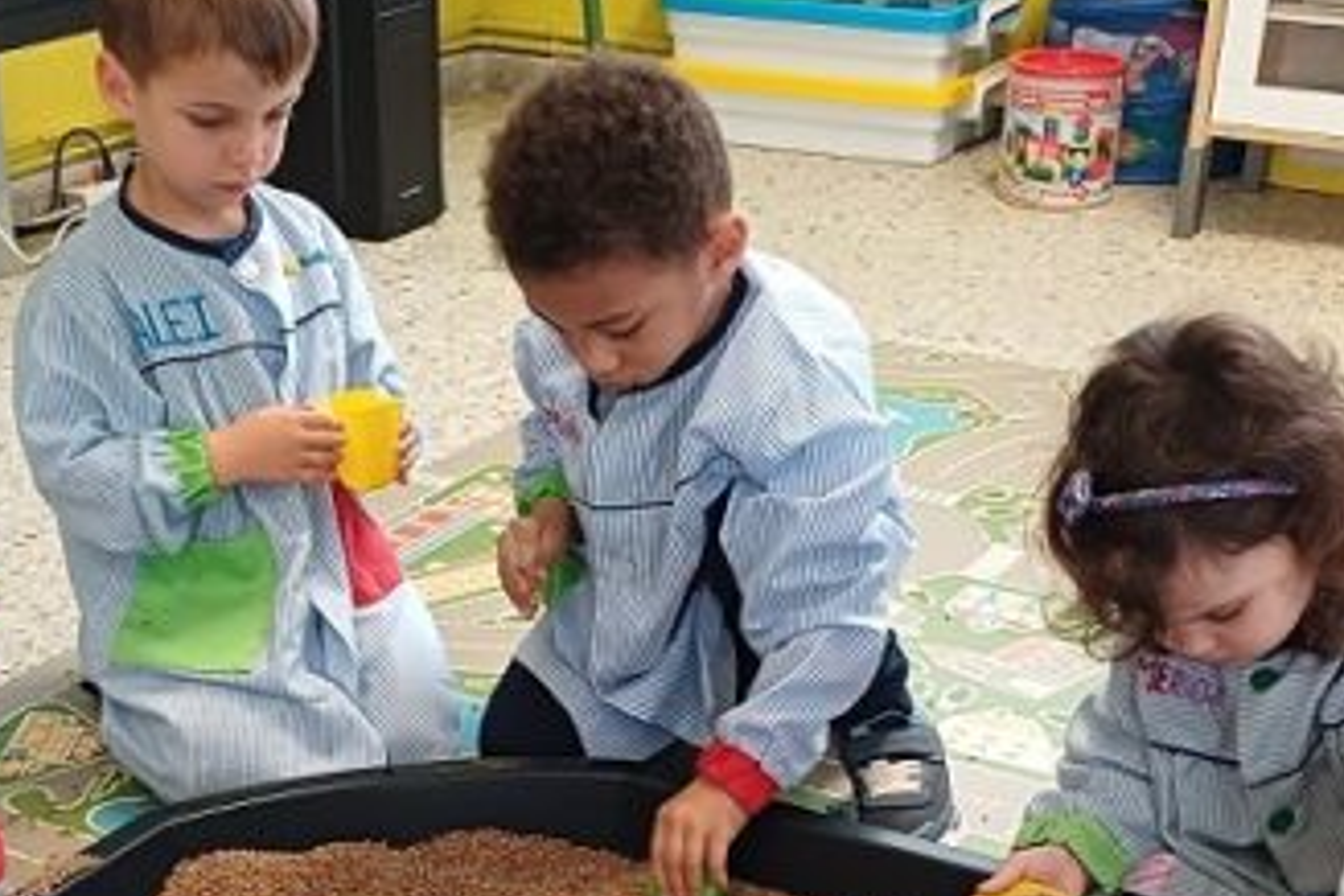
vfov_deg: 21.5
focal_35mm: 61
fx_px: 2277
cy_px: 892
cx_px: 464
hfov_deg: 32.6
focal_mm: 4.65
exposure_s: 1/50
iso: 320
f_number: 1.8
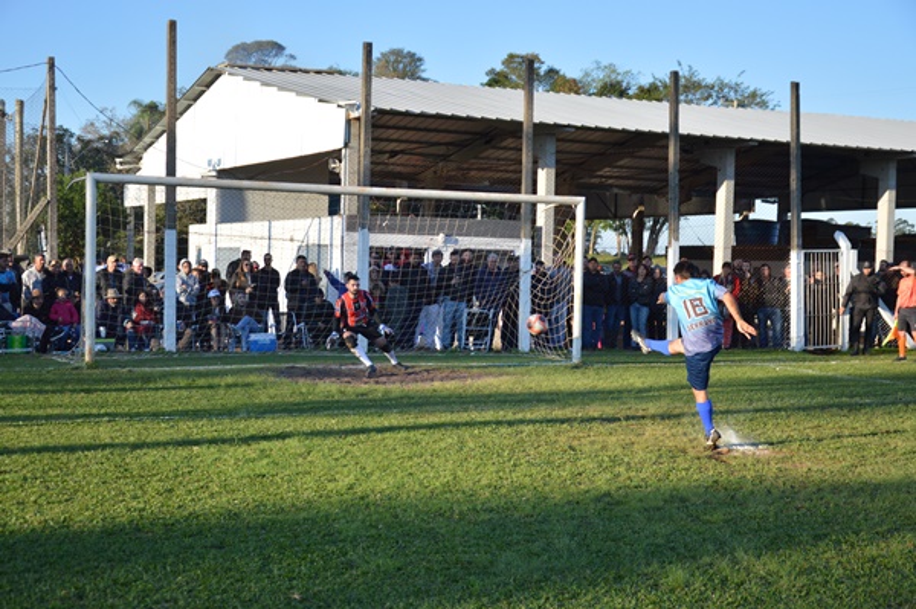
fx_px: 1449
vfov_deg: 23.7
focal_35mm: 57
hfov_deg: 35.1
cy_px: 304
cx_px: 458
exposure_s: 1/1250
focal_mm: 38
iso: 400
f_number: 5
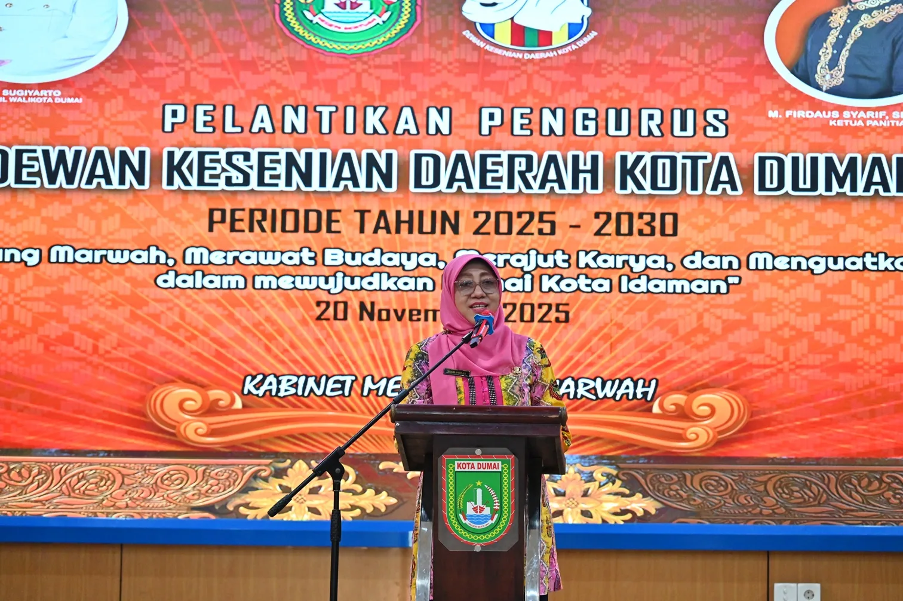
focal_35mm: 120
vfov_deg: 11.4
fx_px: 3008
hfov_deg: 17.1
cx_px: 452
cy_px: 300
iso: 4000
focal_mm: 120
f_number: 4
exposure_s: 1/125
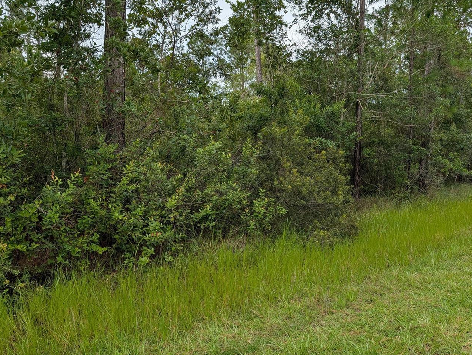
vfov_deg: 46.9
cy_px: 190
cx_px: 227
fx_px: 410
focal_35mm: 30
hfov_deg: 59.9
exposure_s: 1/728
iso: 20
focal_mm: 6.9
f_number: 1.68
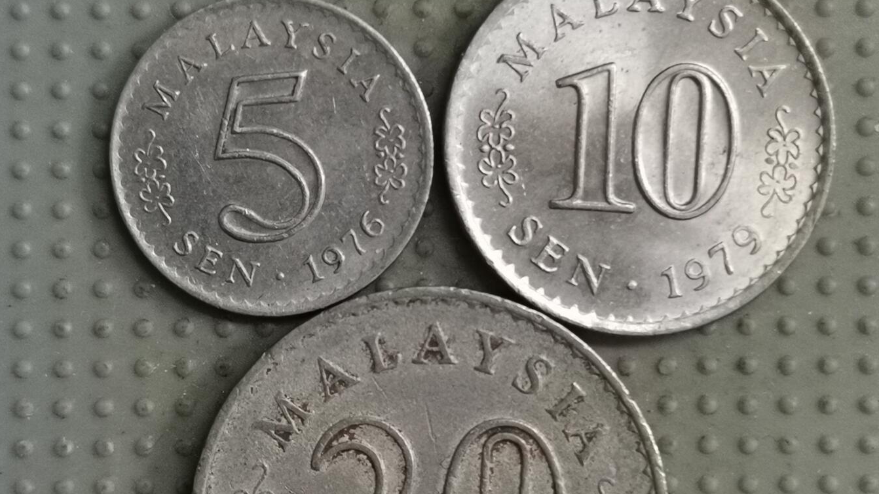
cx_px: 441
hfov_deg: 27.9
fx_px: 1771
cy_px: 321
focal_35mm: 76
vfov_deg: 15.9
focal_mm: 4.75
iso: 250
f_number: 1.8
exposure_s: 1/36
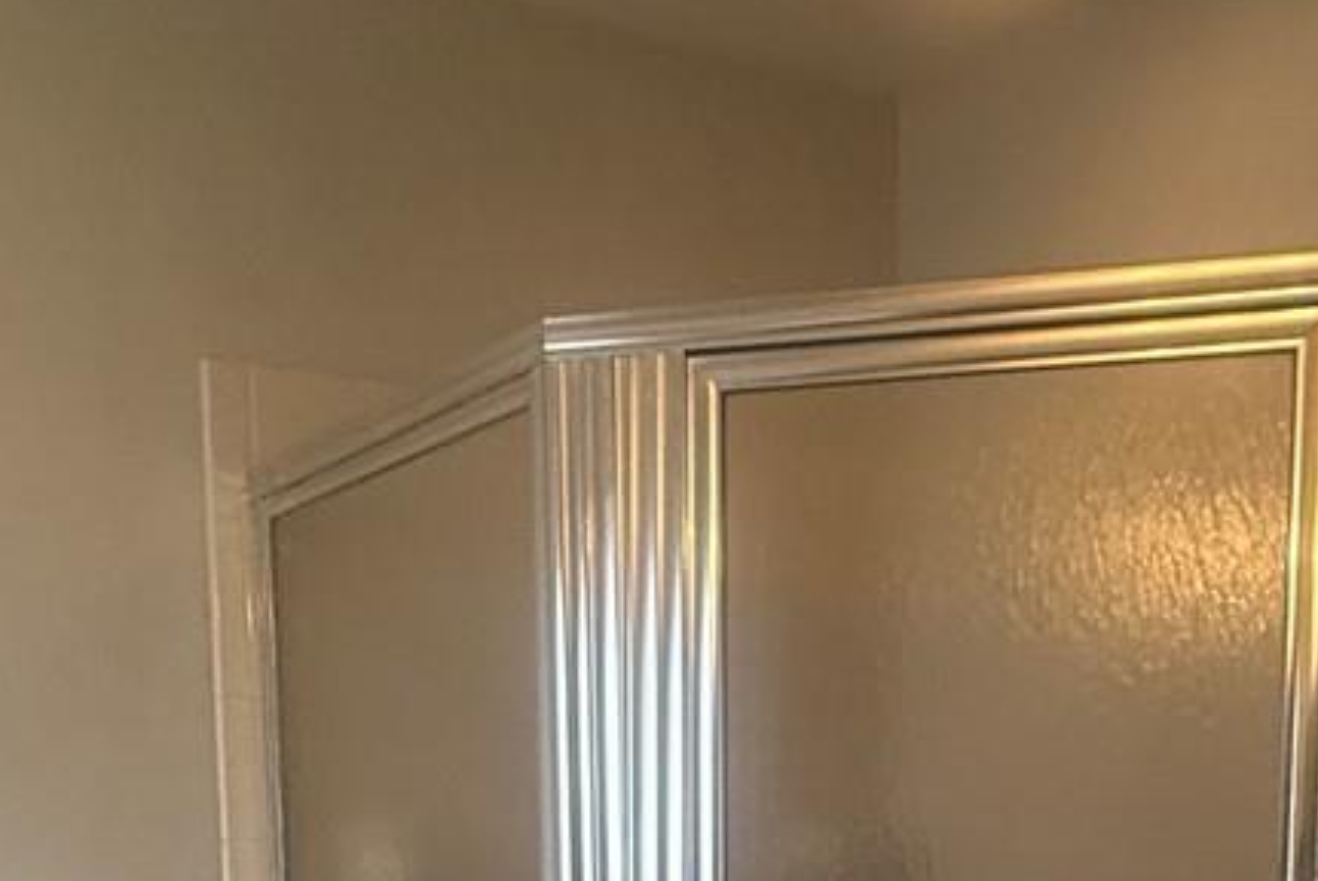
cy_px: 1181
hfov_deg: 36.8
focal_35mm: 54
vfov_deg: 22.2
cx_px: 755
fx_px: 1978
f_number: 2.2
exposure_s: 1/60
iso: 200
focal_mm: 2.22
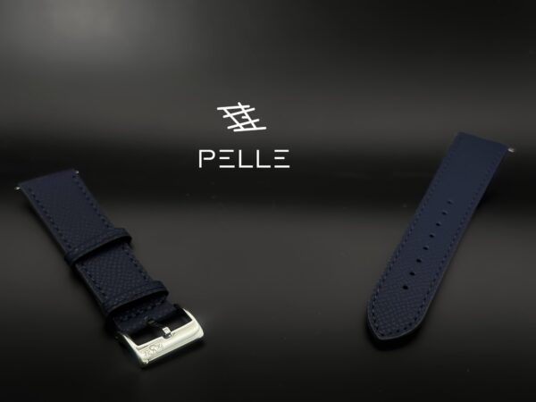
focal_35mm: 48
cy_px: 201
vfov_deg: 30.3
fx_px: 743
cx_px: 268
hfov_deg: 39.7
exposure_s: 1/56
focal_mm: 6.9
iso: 200
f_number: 1.8
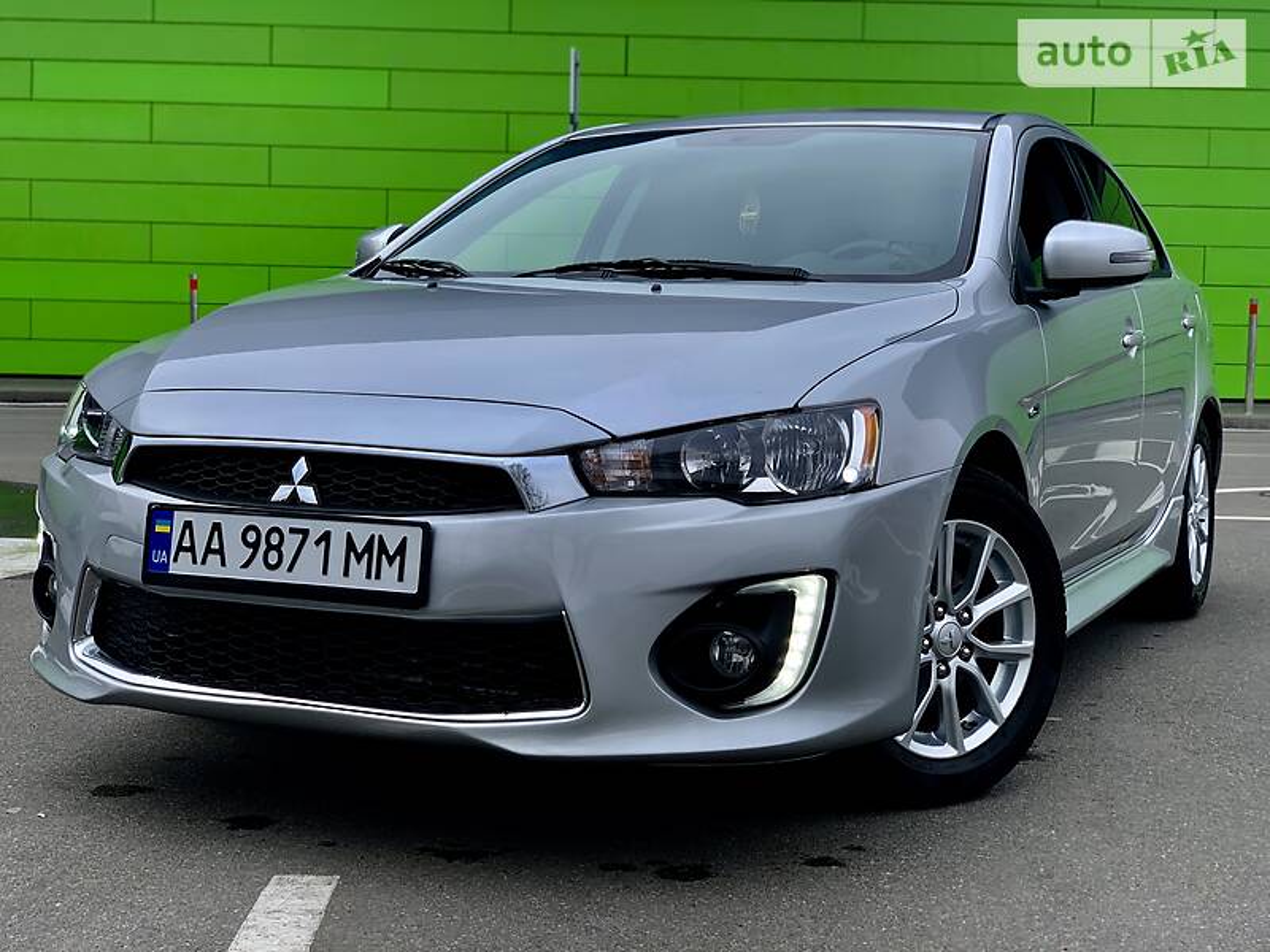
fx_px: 1908
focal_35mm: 52
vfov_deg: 28.0
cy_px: 476
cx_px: 635
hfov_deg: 36.8
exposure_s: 1/335
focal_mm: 6
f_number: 2.4
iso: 16
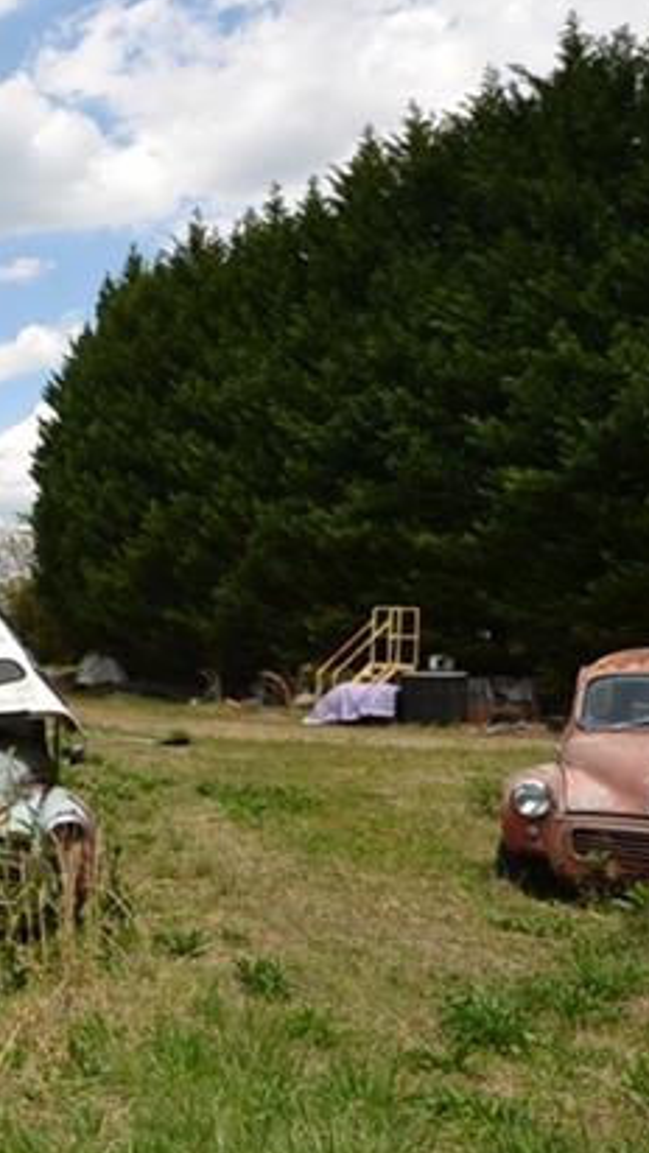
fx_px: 1192
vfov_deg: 51.4
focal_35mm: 39
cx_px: -274
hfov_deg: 24.8
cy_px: 663
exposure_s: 1/200
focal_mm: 10
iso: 100
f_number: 9
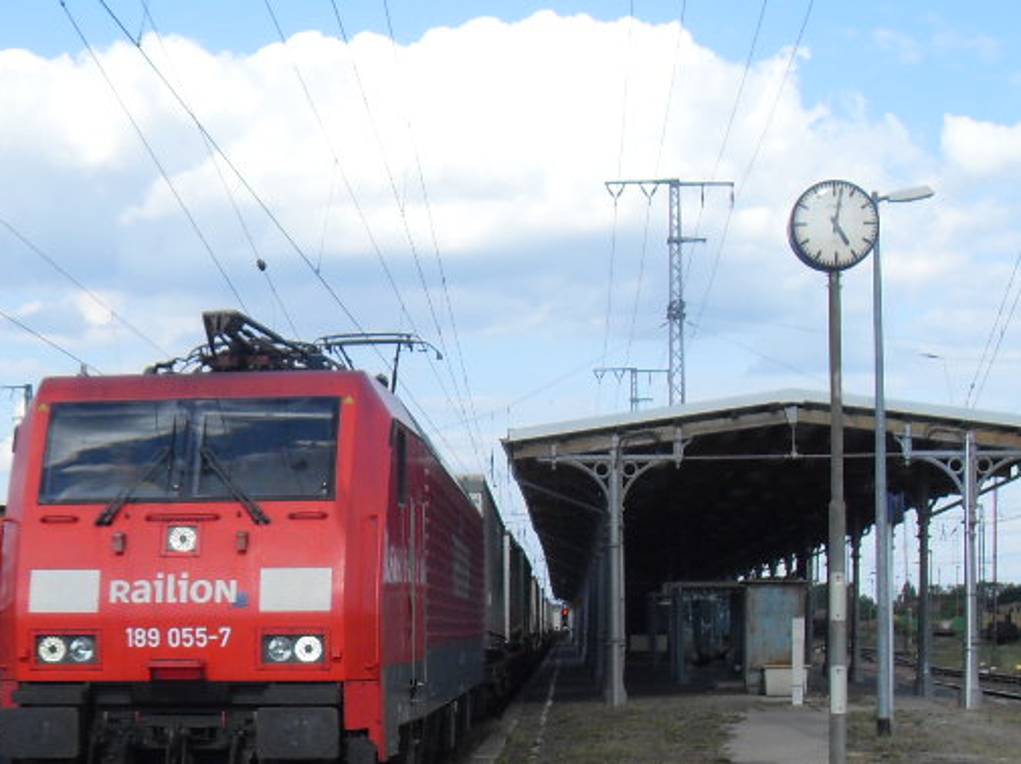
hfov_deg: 27.8
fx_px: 2034
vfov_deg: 20.9
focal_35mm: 69
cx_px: 265
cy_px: 647
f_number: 7
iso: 80
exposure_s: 1/180
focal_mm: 6.3
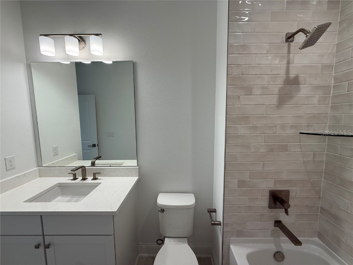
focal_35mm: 14
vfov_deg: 85.7
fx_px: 143
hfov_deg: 102.1
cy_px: 132
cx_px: 176
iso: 80
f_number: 2.2
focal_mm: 2.22
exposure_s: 1/120
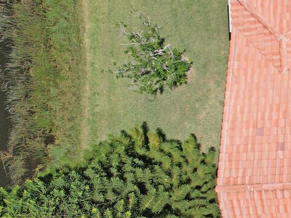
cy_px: 163
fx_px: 588
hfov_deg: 22.6
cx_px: 440
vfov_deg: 20.8
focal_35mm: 70
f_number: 2.8
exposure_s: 1/4000
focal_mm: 8.38
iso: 150
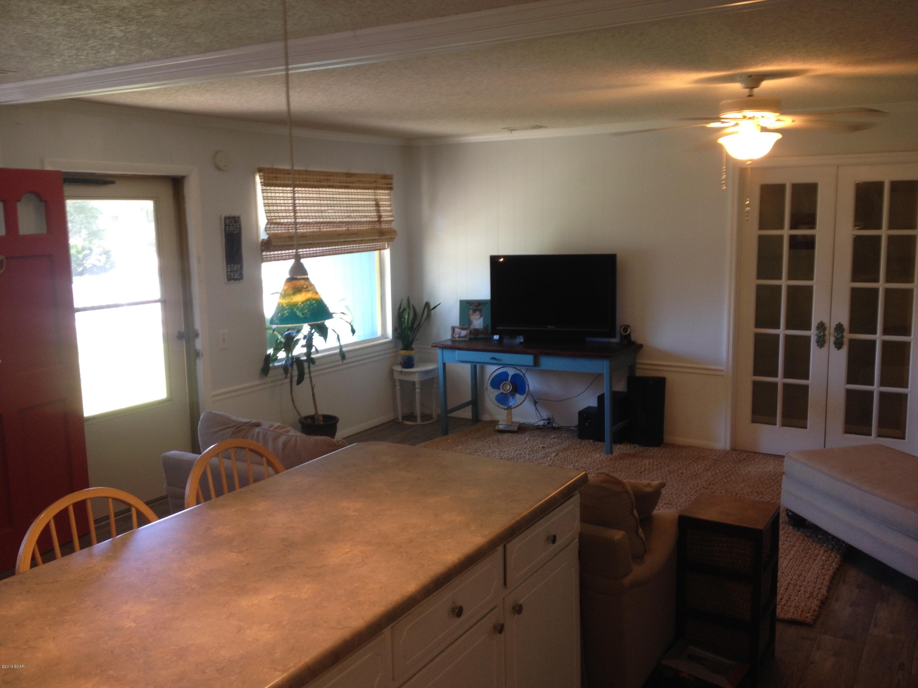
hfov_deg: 52.6
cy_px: 344
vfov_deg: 40.7
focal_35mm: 35
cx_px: 459
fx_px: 928
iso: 50
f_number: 2.4
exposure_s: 1/20
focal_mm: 4.28
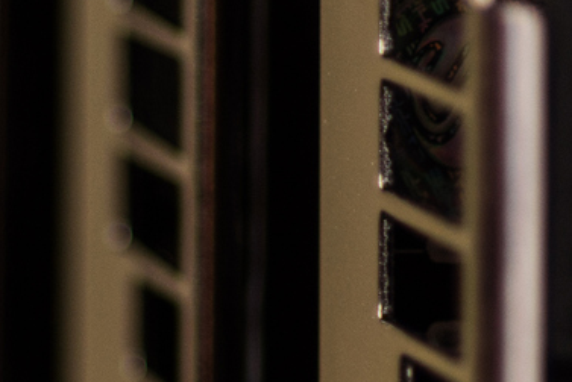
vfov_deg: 2.7
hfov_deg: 4.0
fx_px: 8046
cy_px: 434
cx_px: 1116
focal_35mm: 506
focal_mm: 60
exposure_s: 1/500
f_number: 3.2
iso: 100
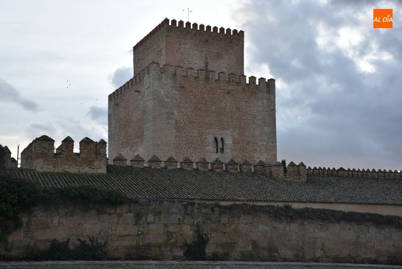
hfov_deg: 43.6
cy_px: 134
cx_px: 201
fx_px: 503
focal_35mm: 45
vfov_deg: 29.9
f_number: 5.6
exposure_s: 1/125
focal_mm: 30
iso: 400
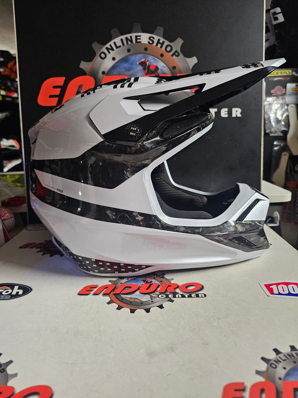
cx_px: 149
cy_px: 199
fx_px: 264
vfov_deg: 73.9
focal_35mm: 23
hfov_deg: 58.9
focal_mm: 6.3
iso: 640
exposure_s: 1/100
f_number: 1.7
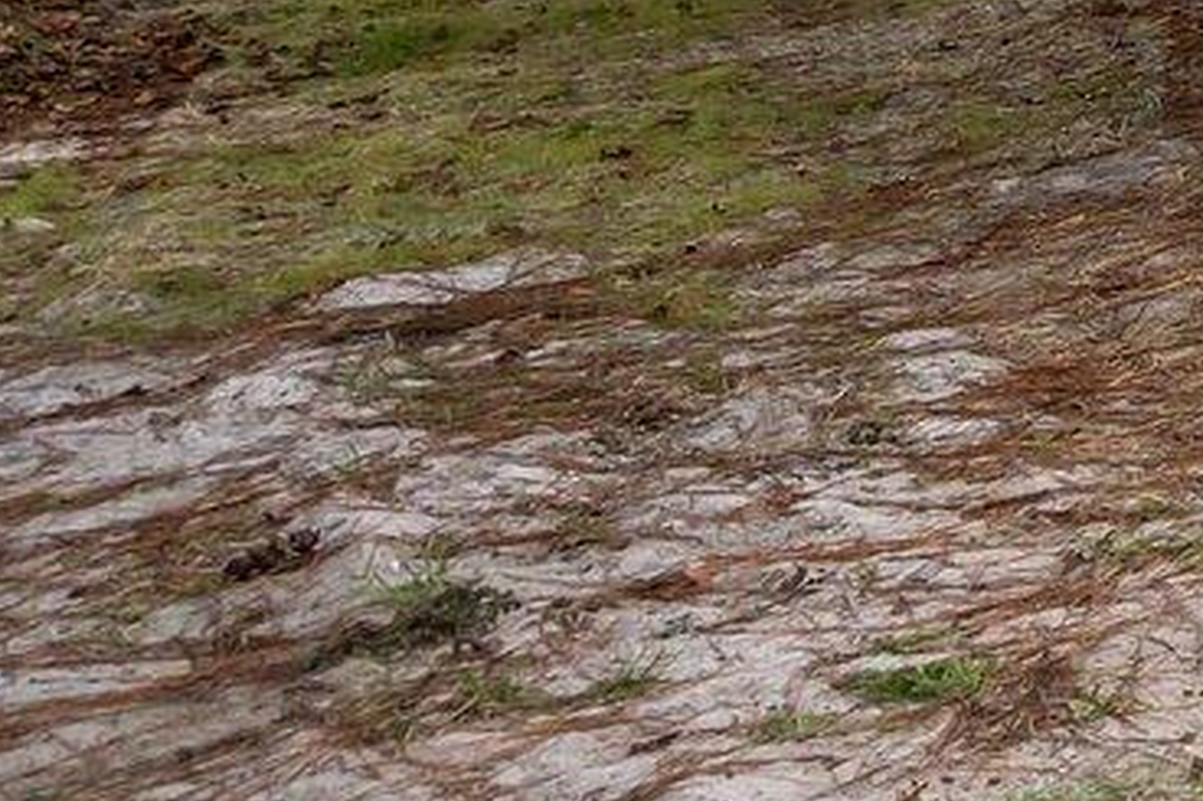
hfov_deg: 12.9
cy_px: -603
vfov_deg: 13.8
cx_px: 3269
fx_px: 2973
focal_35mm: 89
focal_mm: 16
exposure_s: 1/1250
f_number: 4
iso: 320
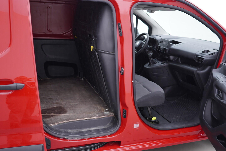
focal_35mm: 36
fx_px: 226
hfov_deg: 53.1
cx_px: 113
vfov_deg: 36.9
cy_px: 76
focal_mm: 24
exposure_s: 1/40
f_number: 2.8
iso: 125
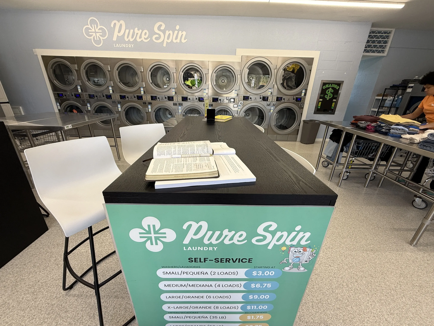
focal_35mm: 14
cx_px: 217
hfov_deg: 102.1
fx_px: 176
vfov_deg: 85.7
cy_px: 163
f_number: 2.2
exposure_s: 1/99
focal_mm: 2.22
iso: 50
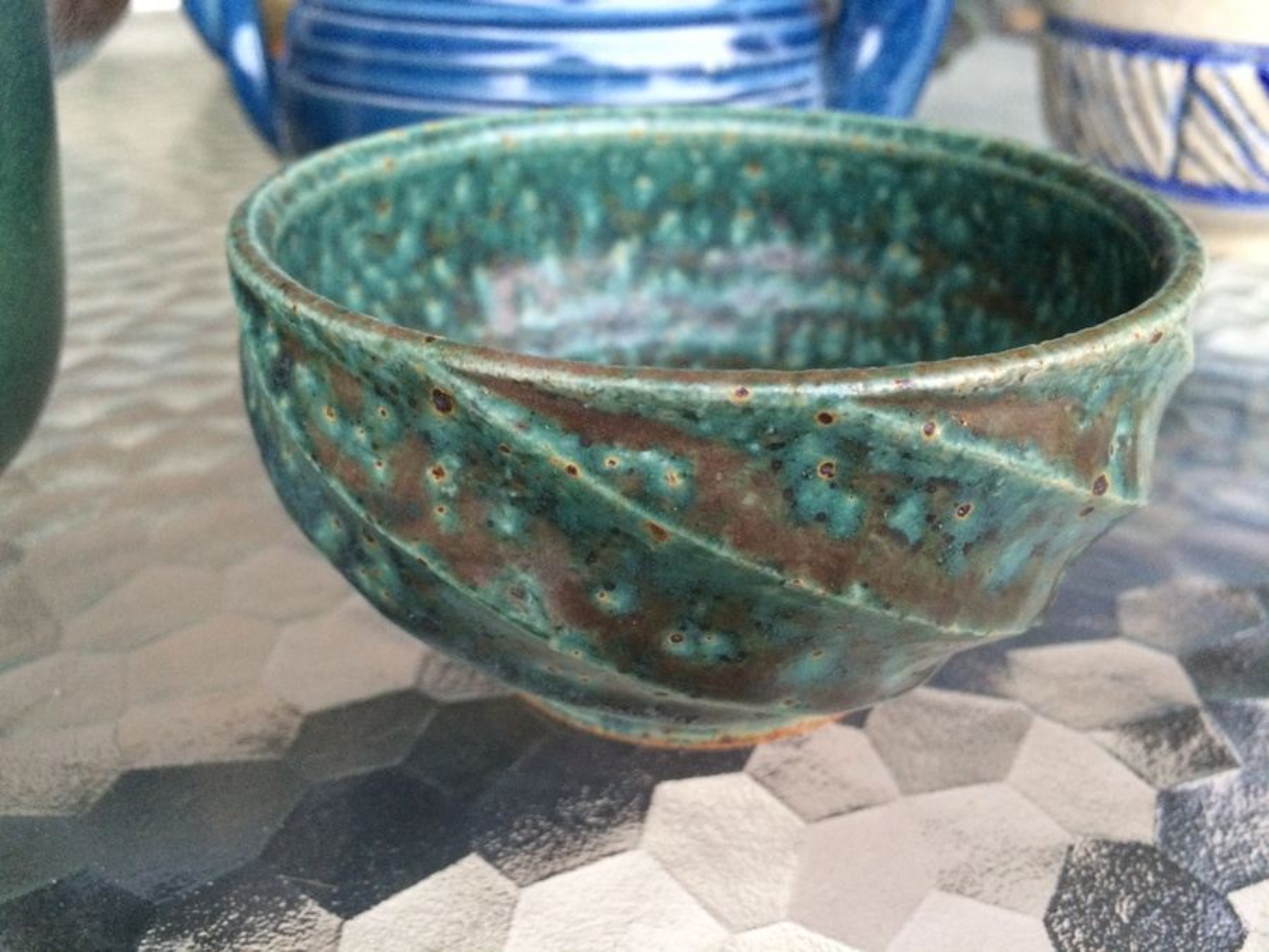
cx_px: 634
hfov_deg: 60.0
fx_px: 1100
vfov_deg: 46.8
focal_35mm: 30
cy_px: 476
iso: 200
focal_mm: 4.12
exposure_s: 1/30
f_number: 2.2
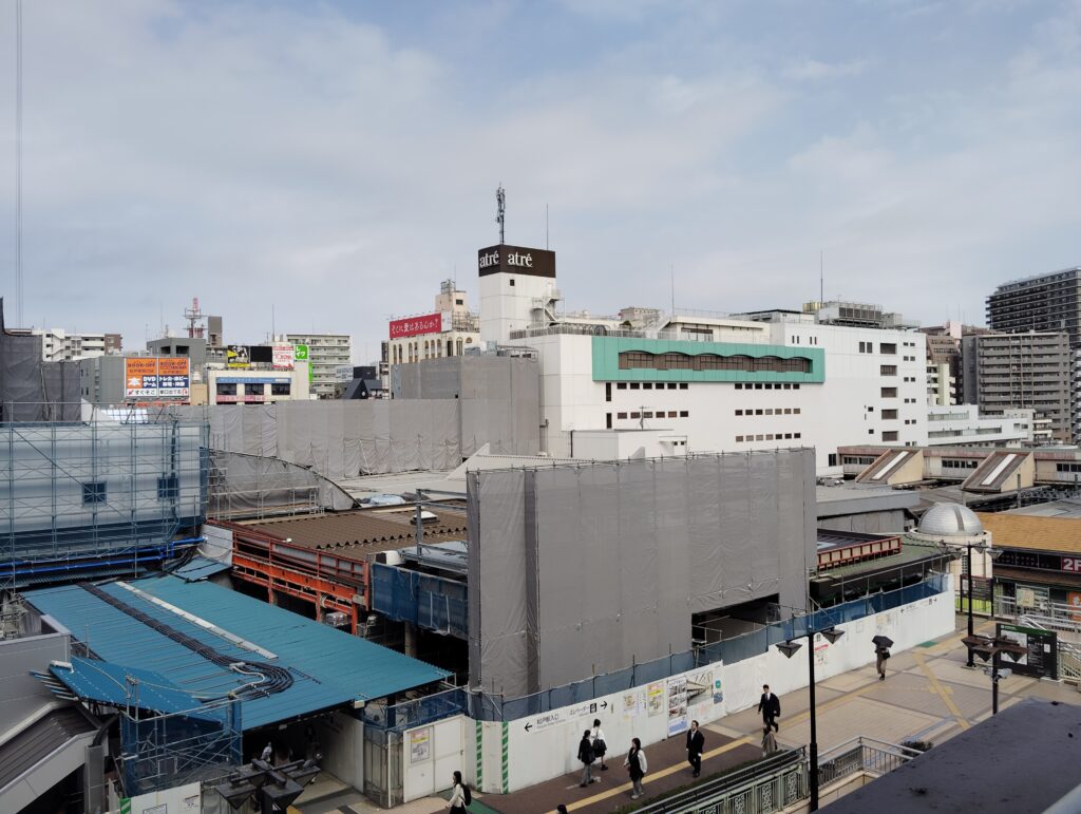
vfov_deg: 49.9
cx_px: 540
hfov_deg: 63.4
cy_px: 407
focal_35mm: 28
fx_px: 876
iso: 50
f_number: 1.8
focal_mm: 4.22
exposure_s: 1/669
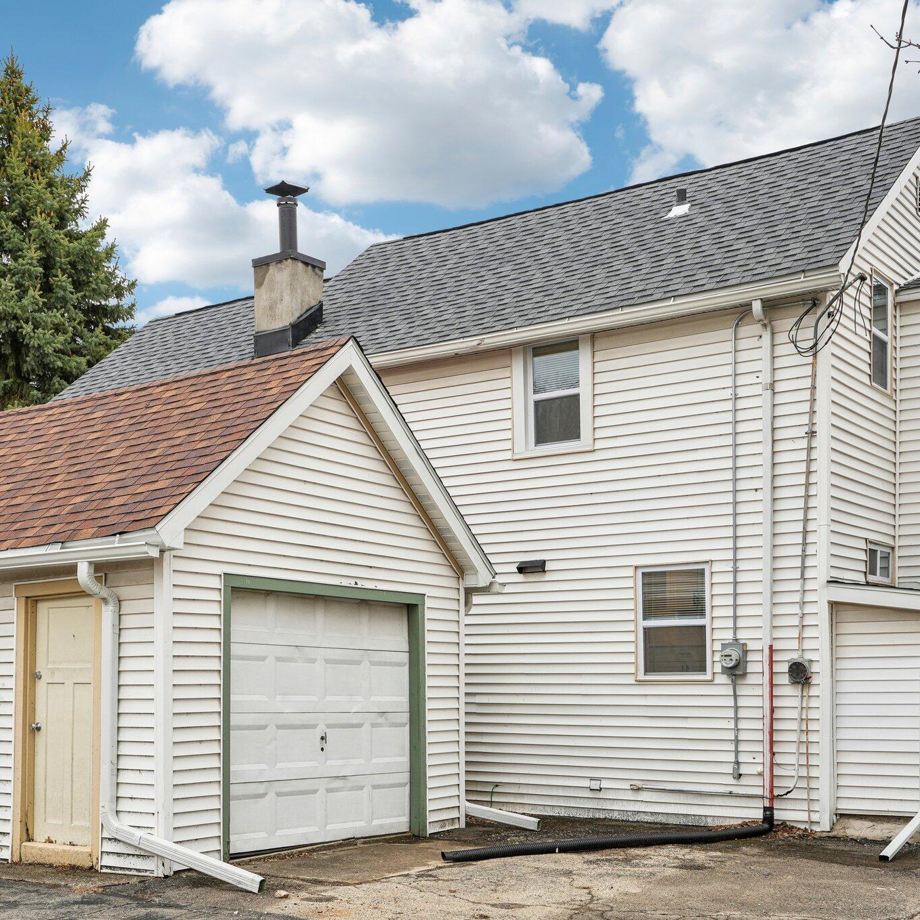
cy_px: 459
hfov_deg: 40.3
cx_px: 465
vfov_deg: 40.3
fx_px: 1252
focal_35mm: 42
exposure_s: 1/80
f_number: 8
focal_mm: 32.5
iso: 100
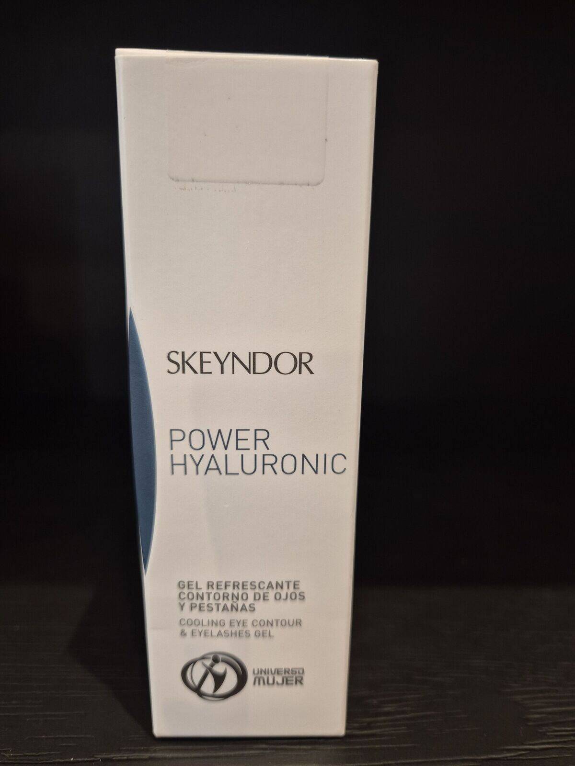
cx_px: 288
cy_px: 383
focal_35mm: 23
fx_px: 509
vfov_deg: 73.9
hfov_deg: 58.9
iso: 160
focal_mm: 5.4
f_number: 1.8
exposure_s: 1/57
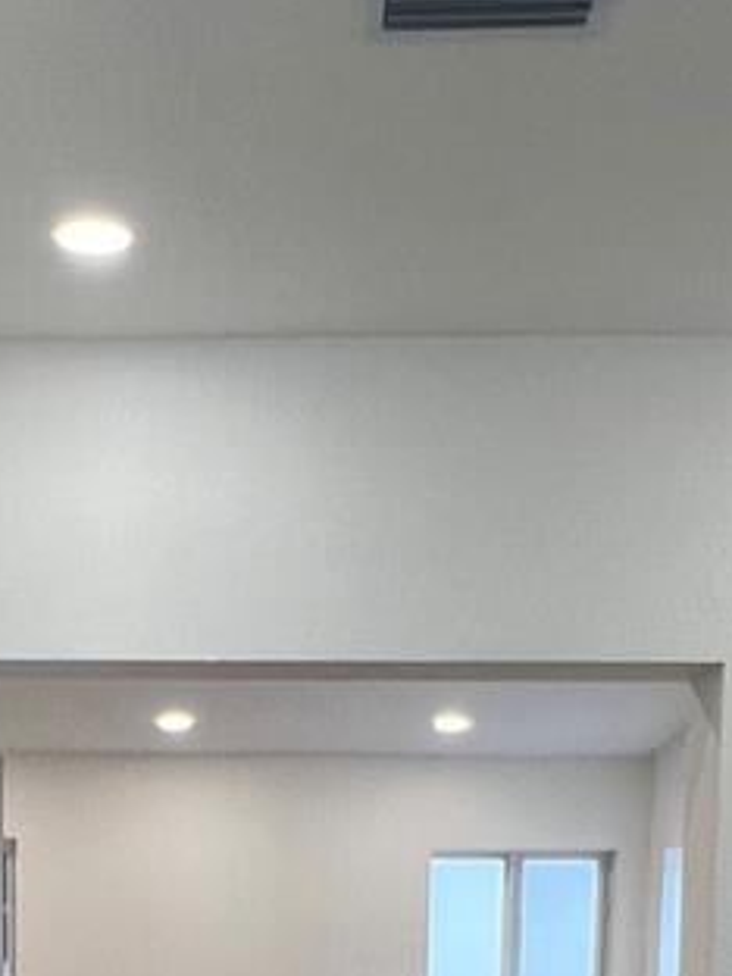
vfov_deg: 33.3
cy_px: 1073
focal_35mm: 50
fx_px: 1410
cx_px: 206
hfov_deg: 28.8
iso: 80
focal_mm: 1.57
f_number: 1.8
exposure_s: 1/120
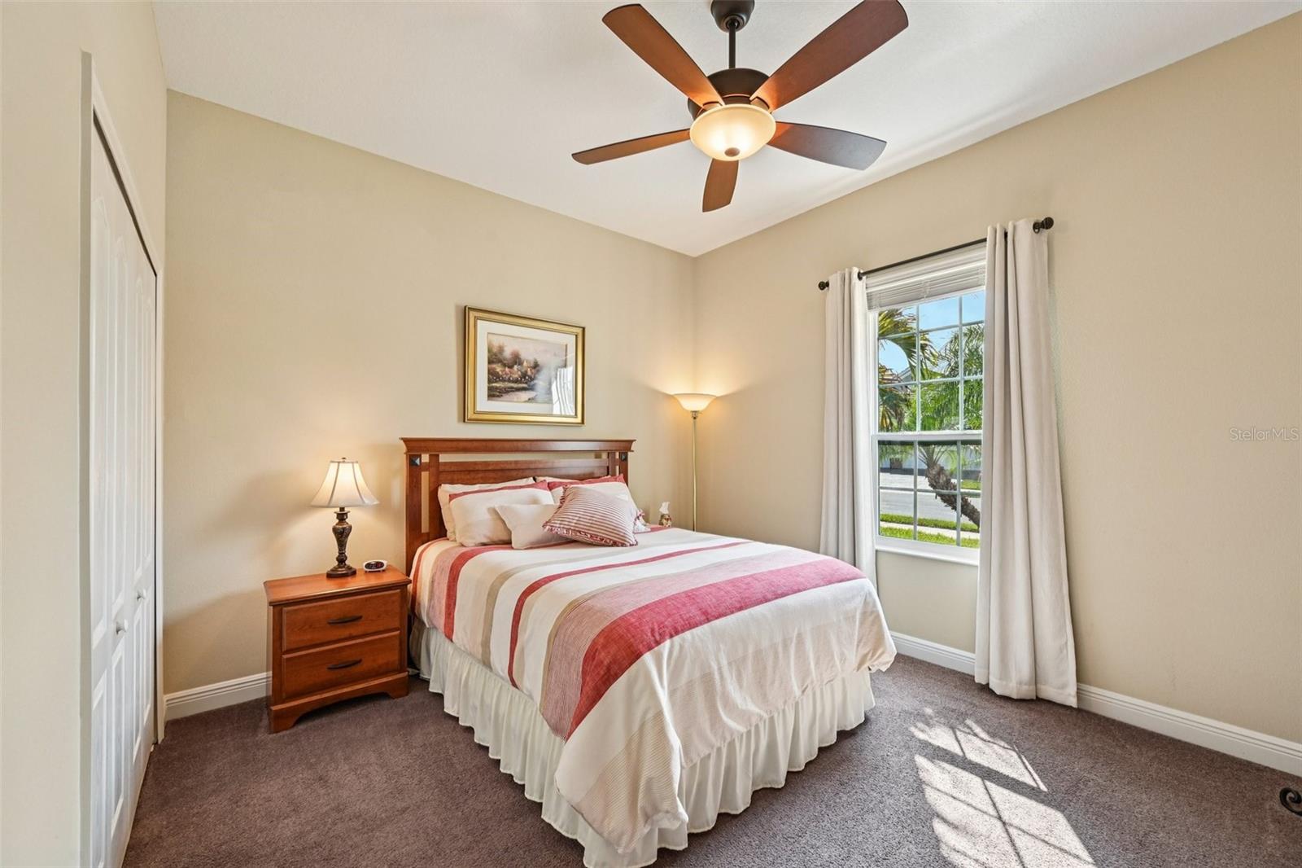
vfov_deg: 81.2
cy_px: 434
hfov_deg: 104.3
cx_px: 651
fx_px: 506
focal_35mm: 14
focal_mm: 14
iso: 400
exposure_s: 1/125
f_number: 8
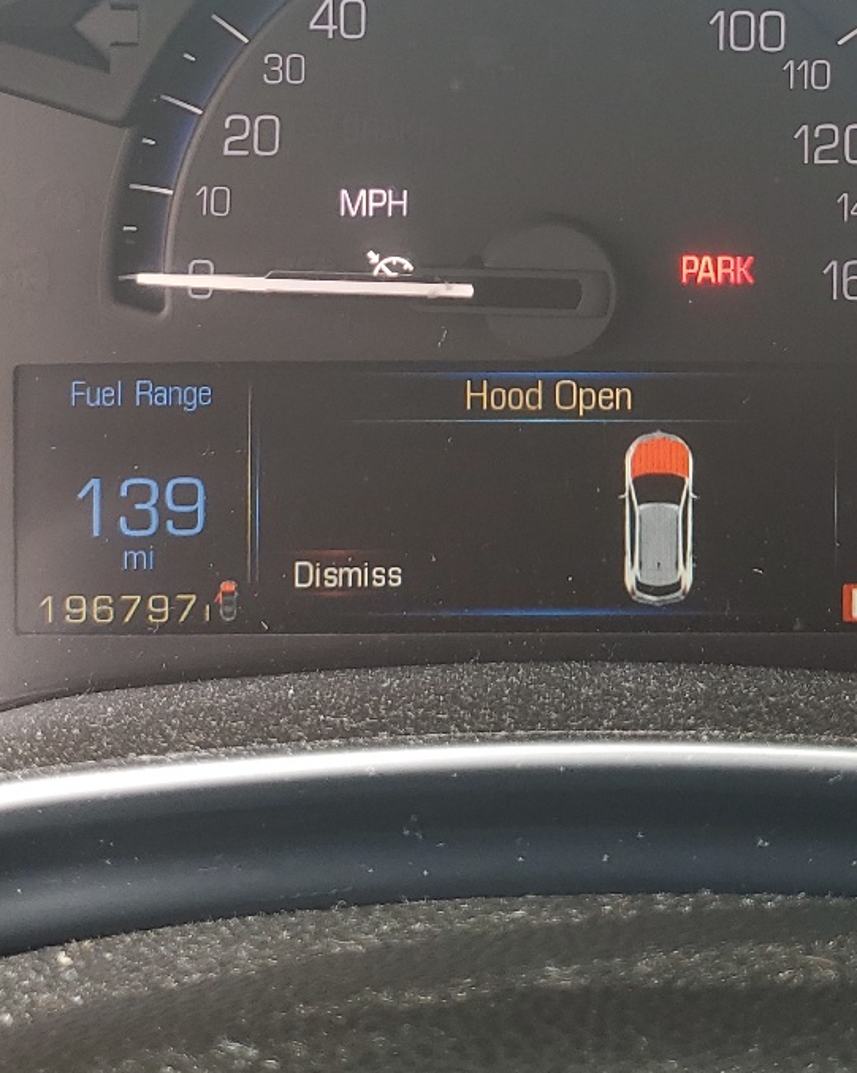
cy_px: 193
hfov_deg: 25.3
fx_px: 1904
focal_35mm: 60
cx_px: 512
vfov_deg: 30.6
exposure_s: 1/120
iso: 50
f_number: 1.5
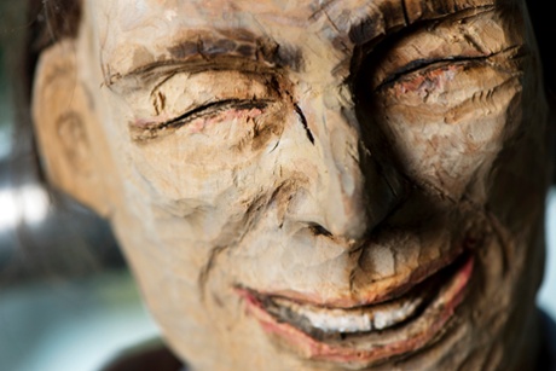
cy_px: 186
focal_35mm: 105
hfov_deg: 19.5
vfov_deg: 13.1
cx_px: 278
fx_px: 1622
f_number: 5.6
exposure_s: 1/125
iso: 50
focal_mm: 105
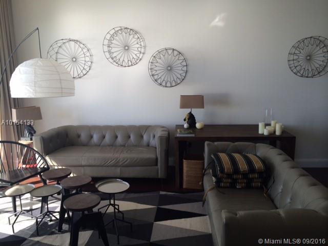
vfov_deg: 46.8
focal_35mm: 30
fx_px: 284
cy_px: 123
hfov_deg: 60.0
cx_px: 164
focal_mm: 4.12
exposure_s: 1/120
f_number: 2.2
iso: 40
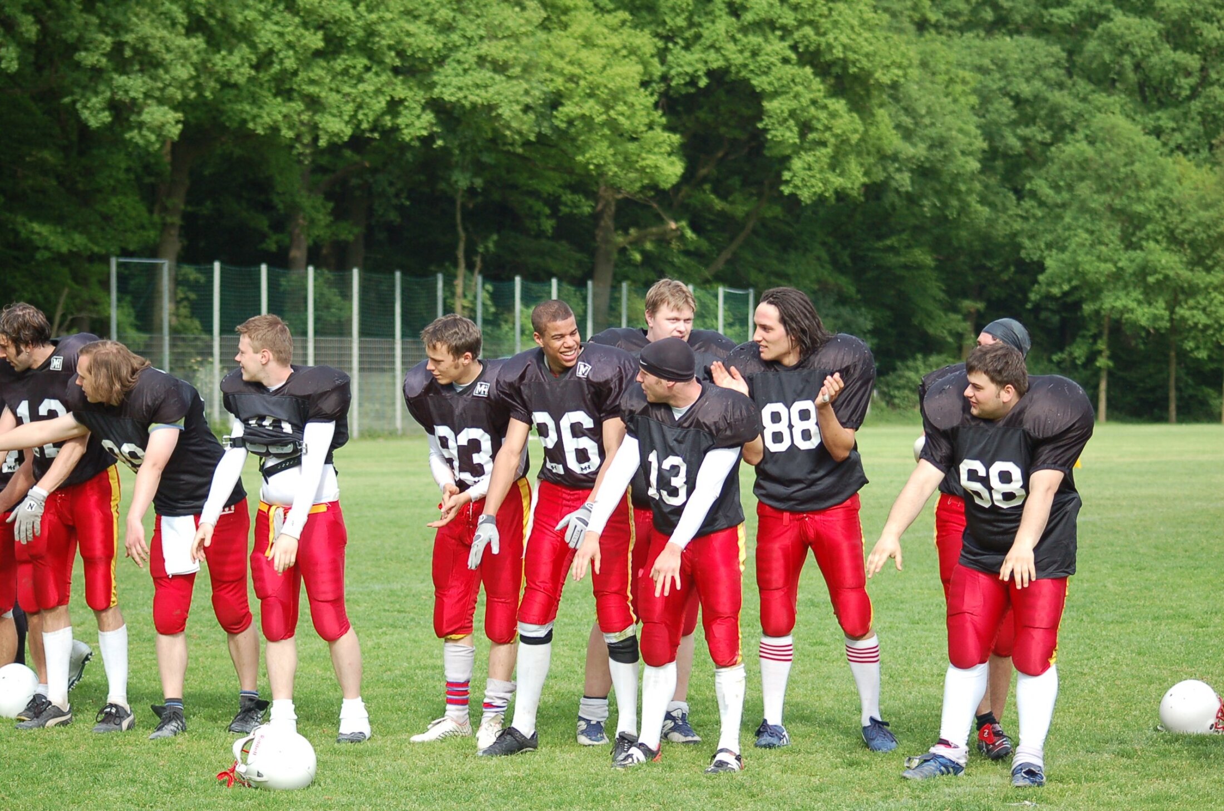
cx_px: 612
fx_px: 3563
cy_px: 406
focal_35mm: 105
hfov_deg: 19.5
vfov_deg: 13.0
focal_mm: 70
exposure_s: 1/1000
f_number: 4
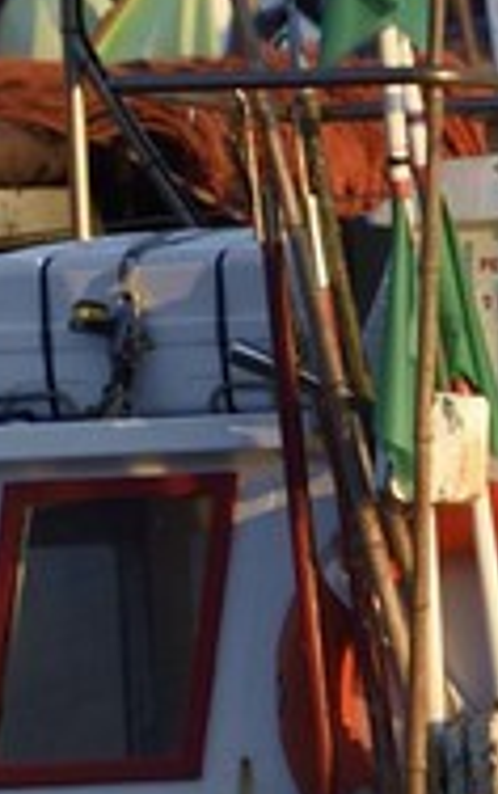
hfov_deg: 0.9
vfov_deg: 1.5
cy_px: 963
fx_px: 30006
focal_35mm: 1386
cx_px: 2283
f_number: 7.1
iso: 200
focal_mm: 160
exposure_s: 1/250
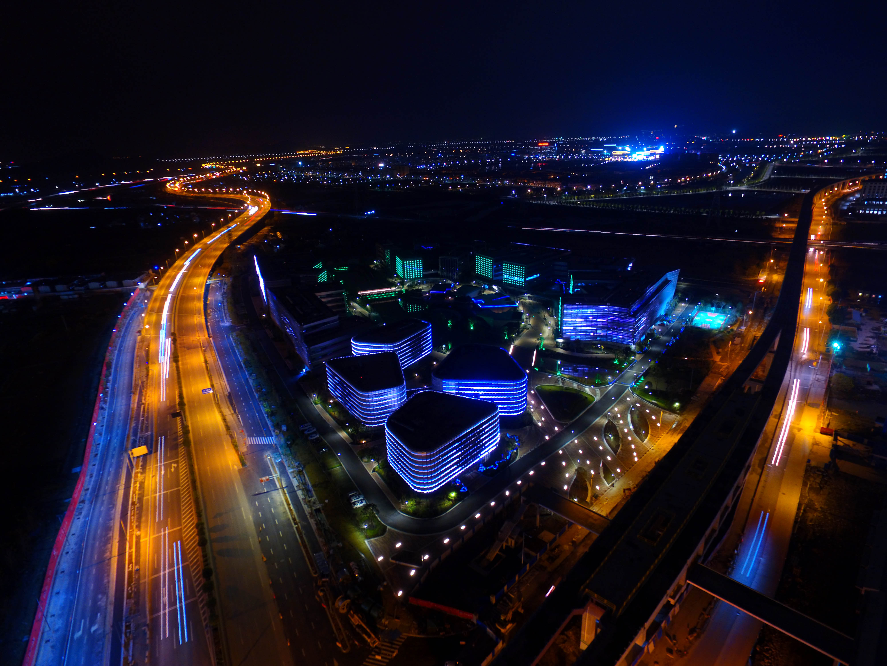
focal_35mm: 20
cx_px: 444
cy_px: 333
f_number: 2.8
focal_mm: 3.61
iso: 100
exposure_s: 3
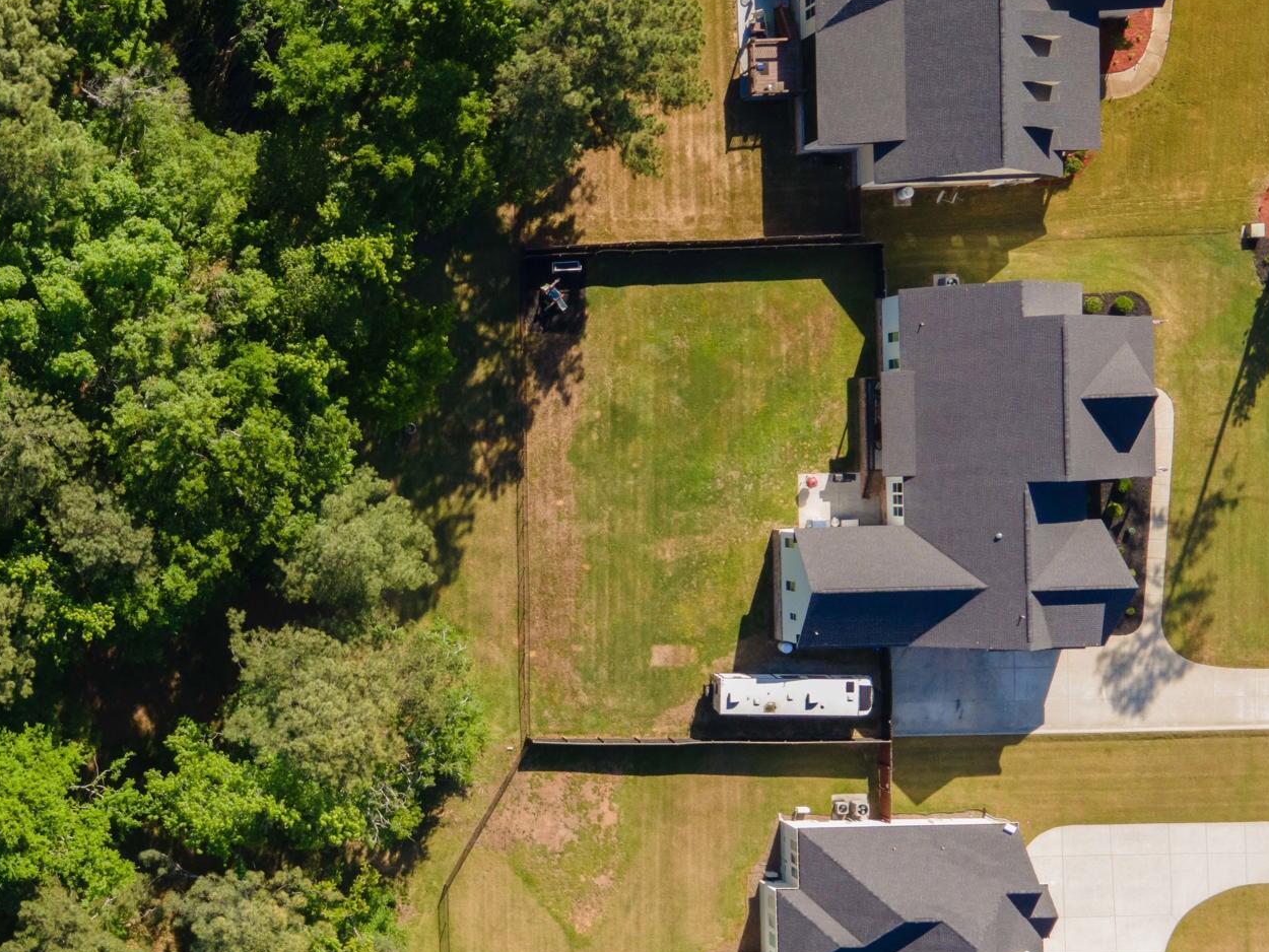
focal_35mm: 48
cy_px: 488
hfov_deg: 37.0
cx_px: 112
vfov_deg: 30.3
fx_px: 1760
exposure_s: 1/240
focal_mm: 4.5
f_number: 2.8
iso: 100
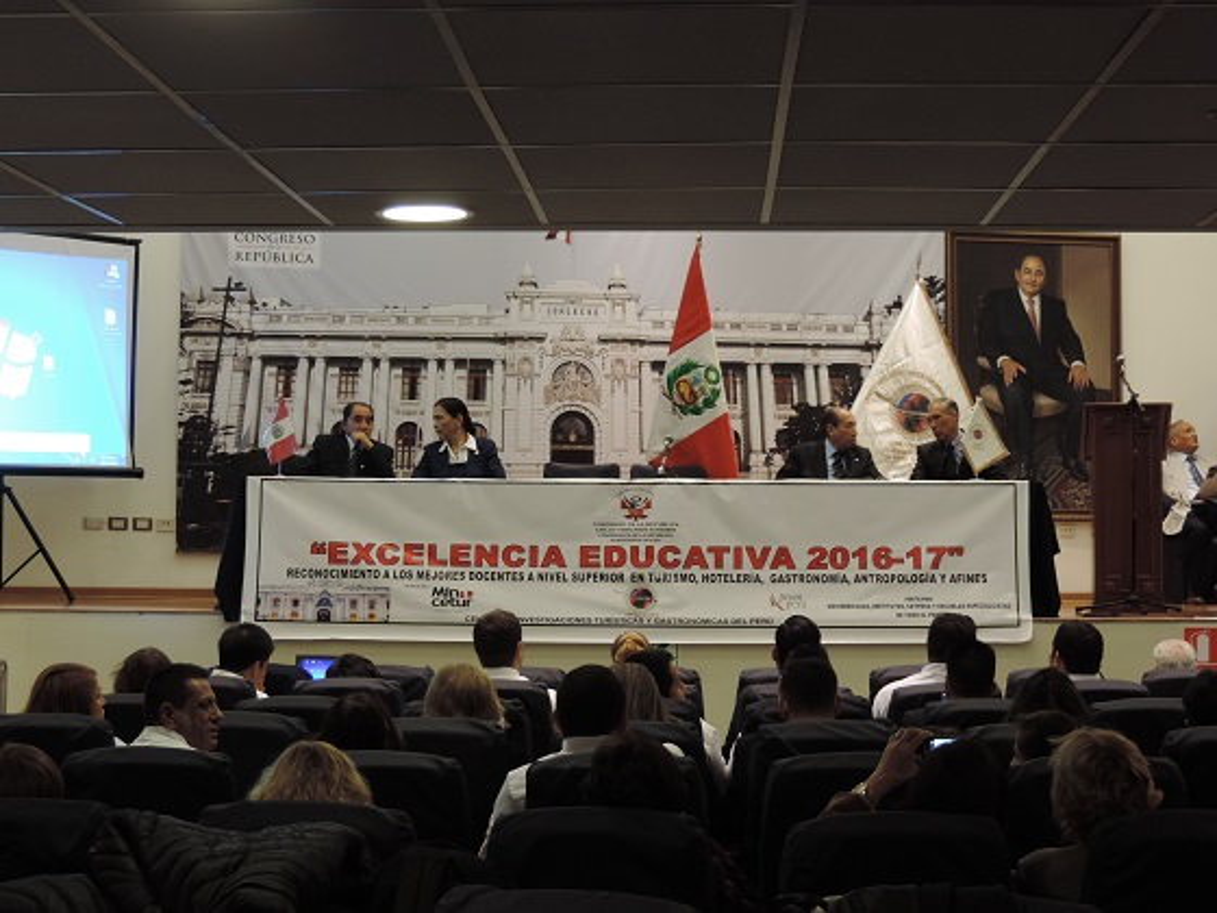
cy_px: 456
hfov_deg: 32.2
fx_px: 2109
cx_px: 608
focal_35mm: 60
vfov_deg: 24.4
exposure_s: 1/20
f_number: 3.7
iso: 400
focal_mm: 10.7
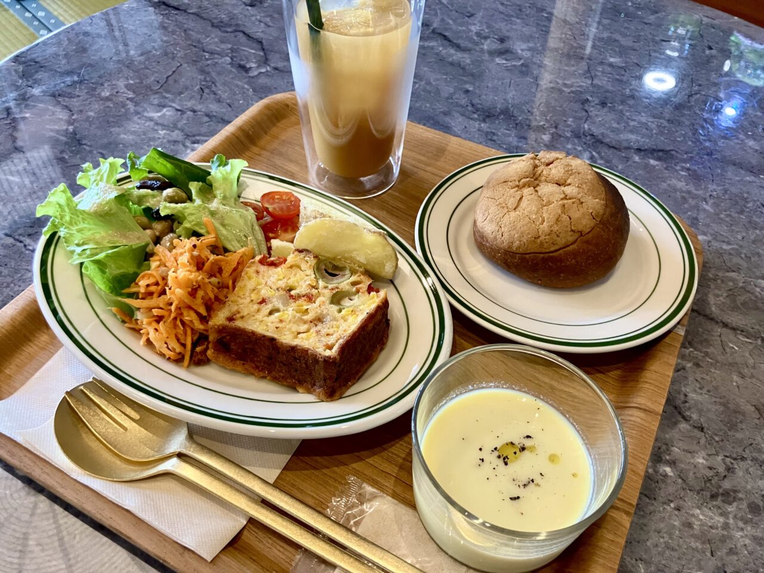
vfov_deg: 49.7
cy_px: 286
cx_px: 382
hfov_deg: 63.4
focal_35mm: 28
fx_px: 618
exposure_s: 1/60
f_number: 1.8
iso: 160
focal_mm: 3.99
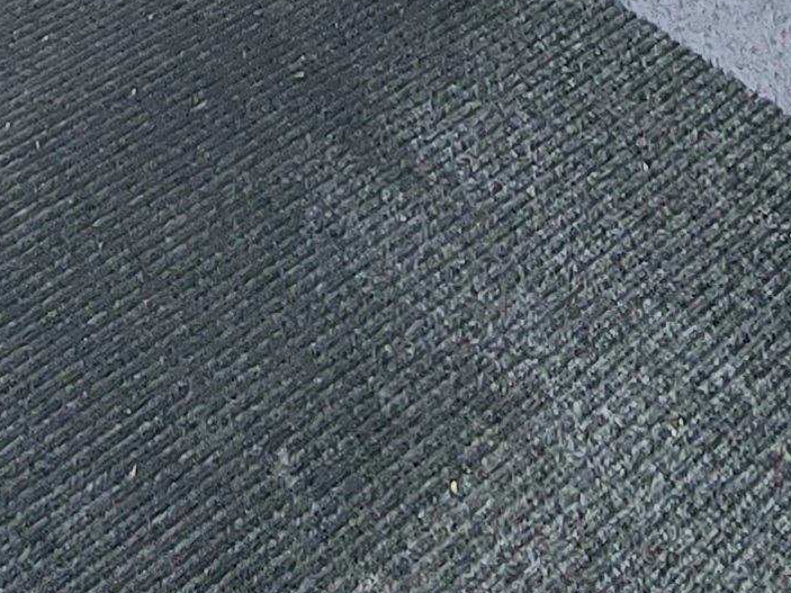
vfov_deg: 14.9
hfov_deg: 26.0
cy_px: -704
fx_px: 1691
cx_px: 210
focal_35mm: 74
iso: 320
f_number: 2.2
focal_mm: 1.74
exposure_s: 1/50
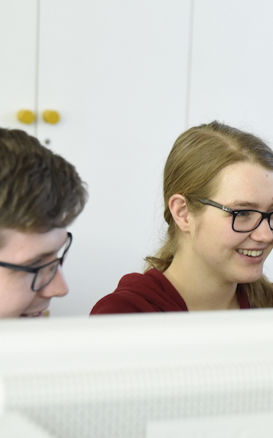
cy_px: 208
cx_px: 242
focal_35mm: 91
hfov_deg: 14.2
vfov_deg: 22.8
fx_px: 1084
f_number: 2.8
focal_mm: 40
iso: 3200
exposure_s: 1/125
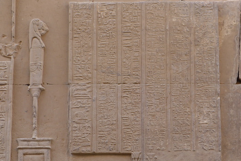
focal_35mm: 90
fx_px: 603
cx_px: 144
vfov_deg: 15.2
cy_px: 99
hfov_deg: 22.6
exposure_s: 1/100
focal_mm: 12.8
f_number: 2
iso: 100
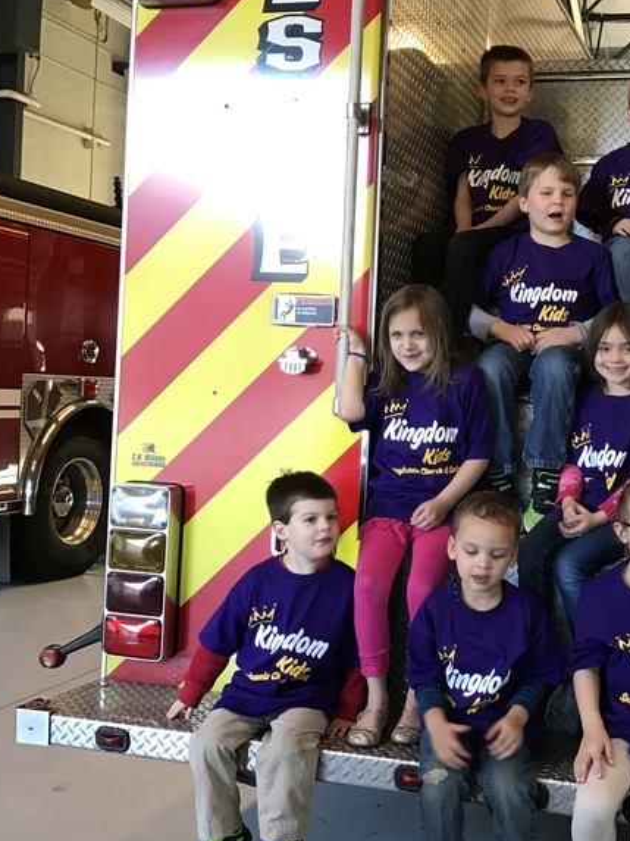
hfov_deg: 30.4
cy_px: 409
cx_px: 460
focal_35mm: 47
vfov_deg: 40.4
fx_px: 1141
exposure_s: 1/24
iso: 40
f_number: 1.8
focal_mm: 3.99
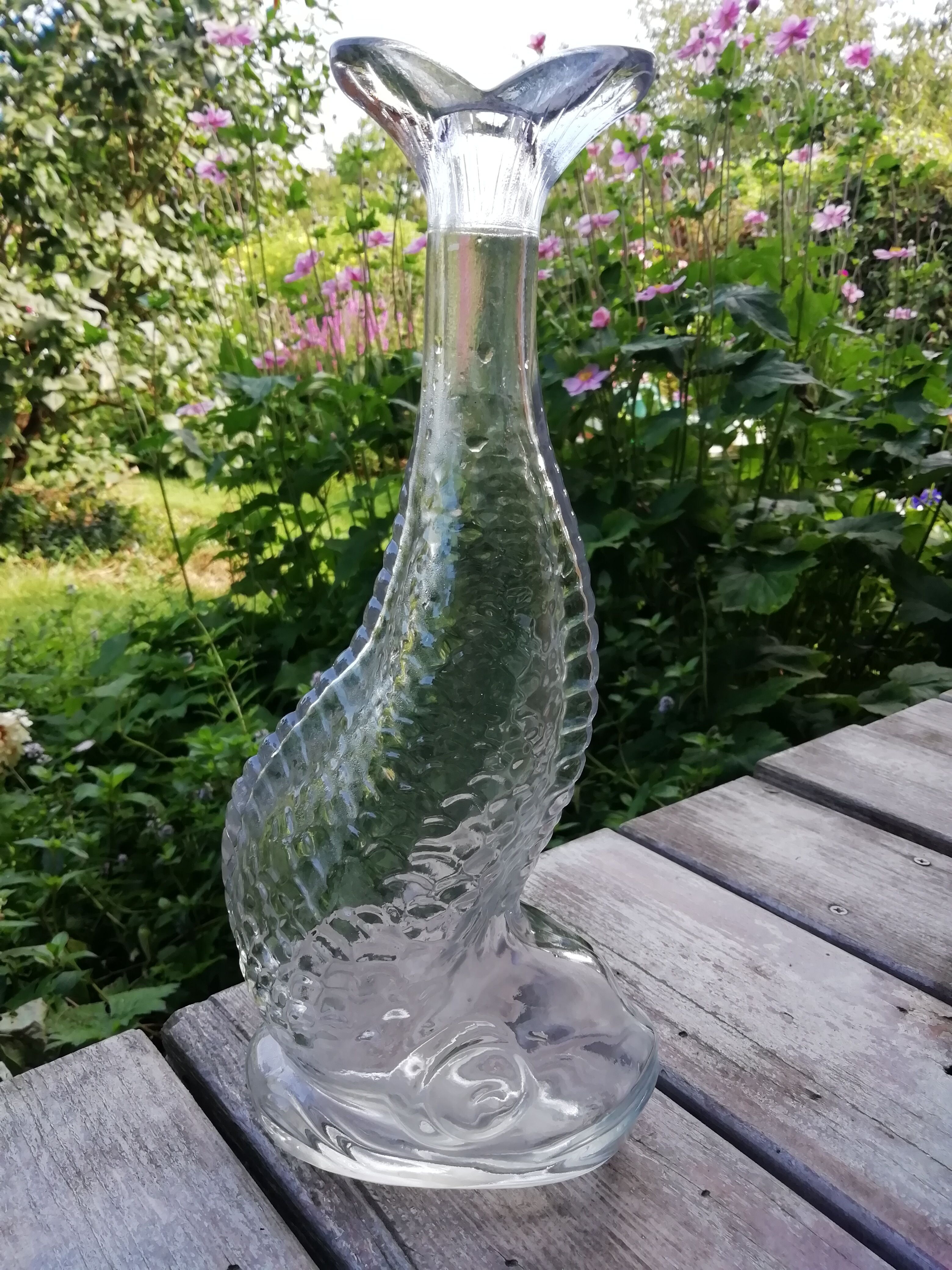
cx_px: 476
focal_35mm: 26
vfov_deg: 67.3
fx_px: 953
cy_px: 635
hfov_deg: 53.1
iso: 50
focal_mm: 3.21
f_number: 2.2
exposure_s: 1/167
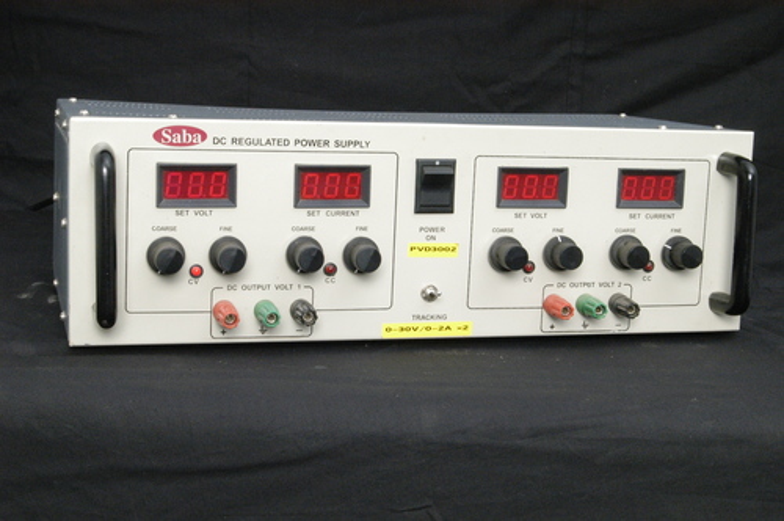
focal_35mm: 60
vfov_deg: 22.6
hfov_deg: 33.4
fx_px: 1305
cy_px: 260
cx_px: 392
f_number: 25
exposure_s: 1/200
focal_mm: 40
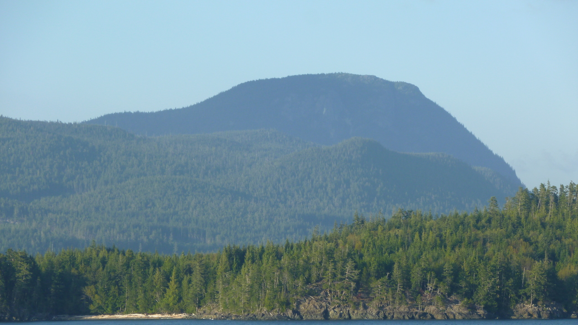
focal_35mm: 142
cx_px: 289
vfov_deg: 8.5
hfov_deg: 15.1
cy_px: 206
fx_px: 2176
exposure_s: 1/125
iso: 80
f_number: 5.5
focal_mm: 23.3
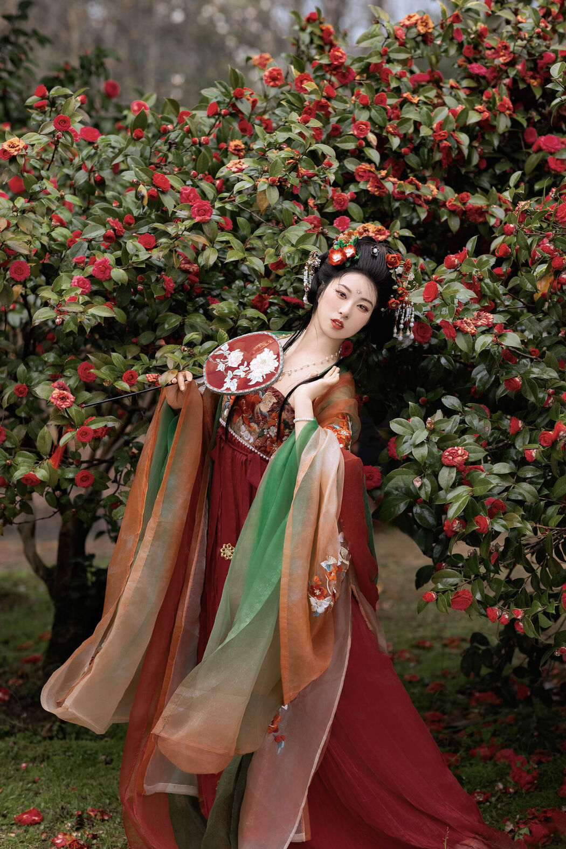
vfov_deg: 23.9
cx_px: 283
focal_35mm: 85
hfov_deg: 16.1
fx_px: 2004
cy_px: 424
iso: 200
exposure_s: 1/320
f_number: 2.8
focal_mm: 85
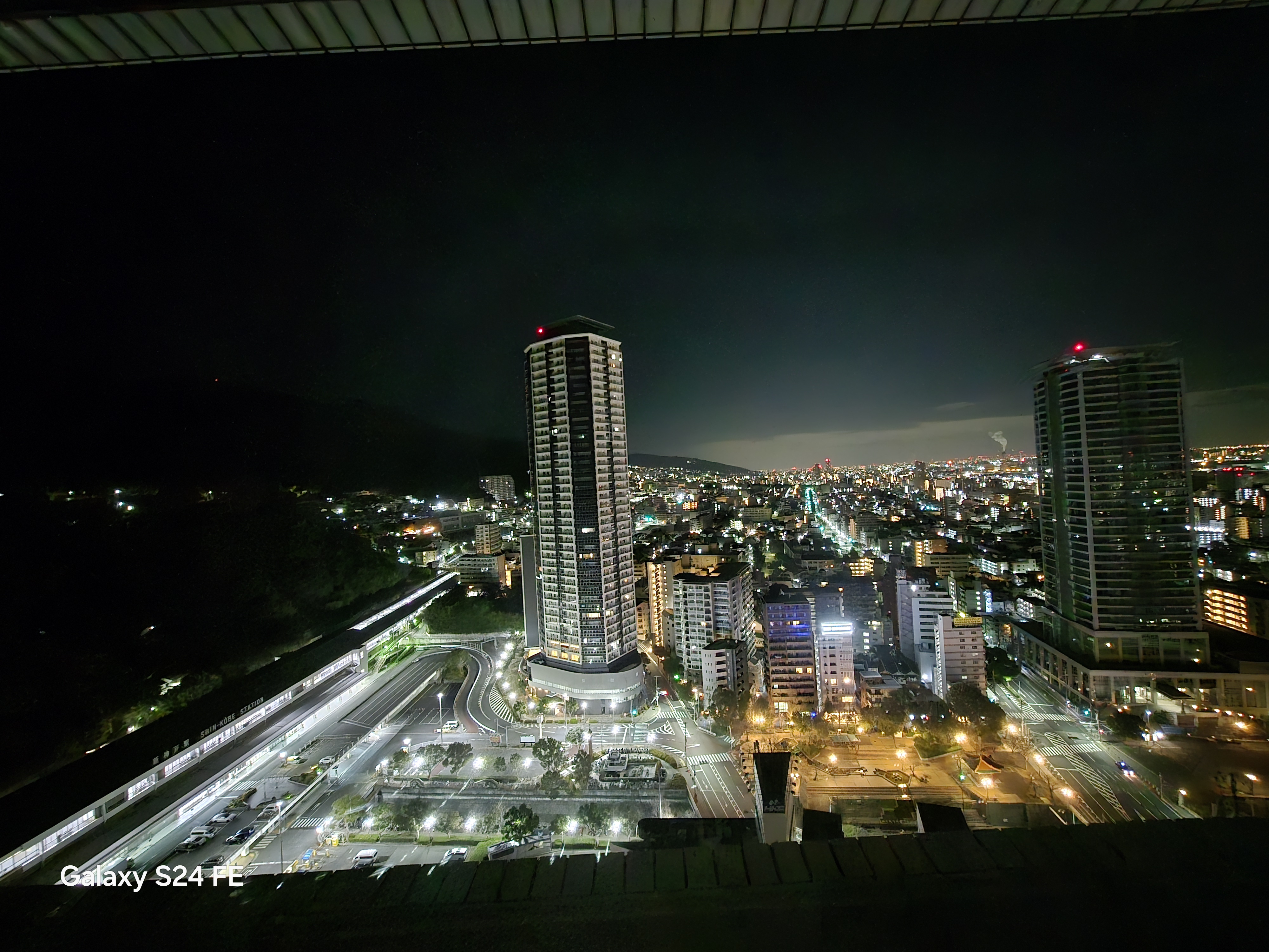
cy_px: 476
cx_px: 634
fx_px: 477
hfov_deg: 106.2
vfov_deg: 89.9
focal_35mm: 13
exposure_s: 1/8.33
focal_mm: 1.74
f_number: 2.2
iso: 2500
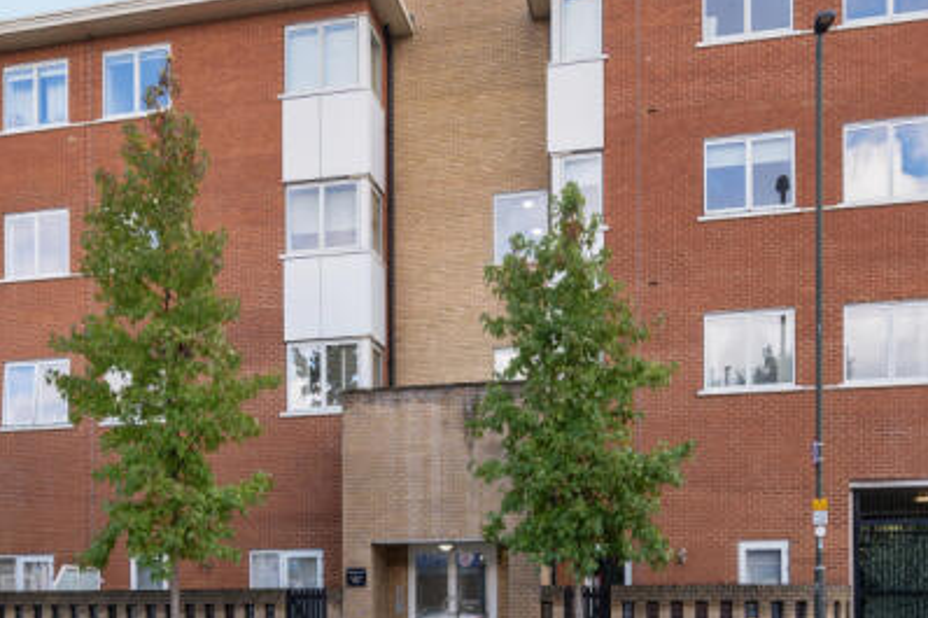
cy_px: 223
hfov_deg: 52.9
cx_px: 389
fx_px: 928
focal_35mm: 36
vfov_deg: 36.6
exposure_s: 1/100
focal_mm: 14
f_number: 8
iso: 200
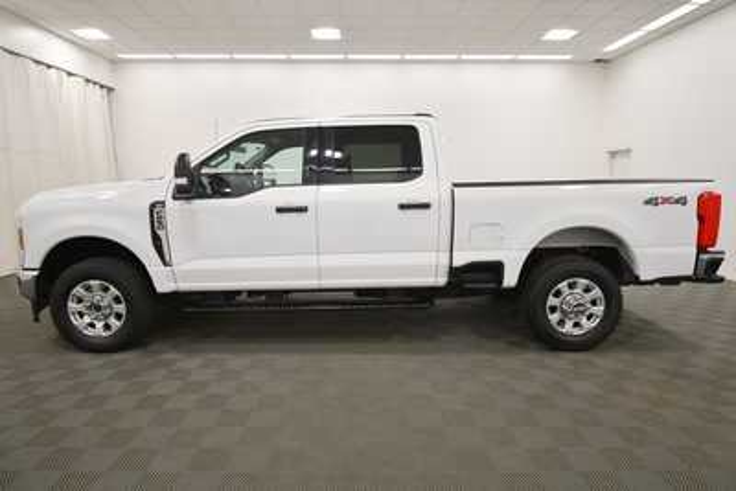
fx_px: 429
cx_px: 368
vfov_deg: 59.5
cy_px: 246
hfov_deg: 81.2
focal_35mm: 21
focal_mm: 14
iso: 800
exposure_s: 1/250
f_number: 5
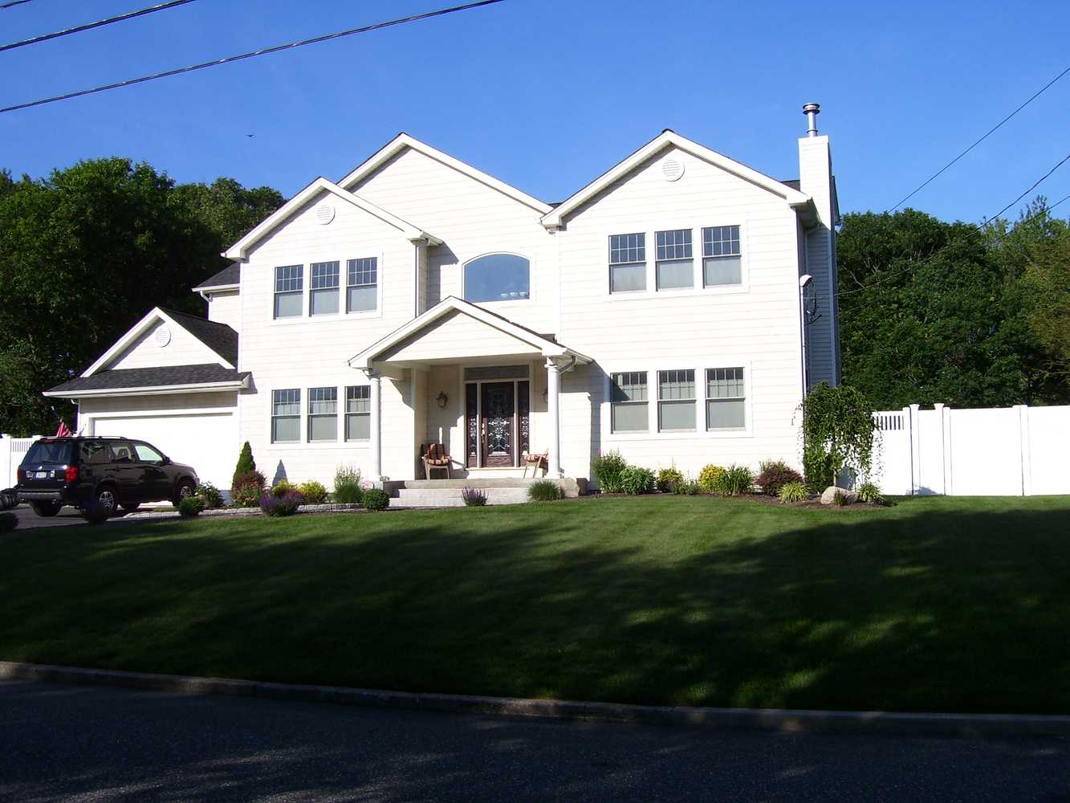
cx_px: 535
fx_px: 1051
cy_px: 402
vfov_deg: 41.8
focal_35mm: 34
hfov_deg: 54.0
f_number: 4.8
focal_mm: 5.6
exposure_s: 1/500
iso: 80
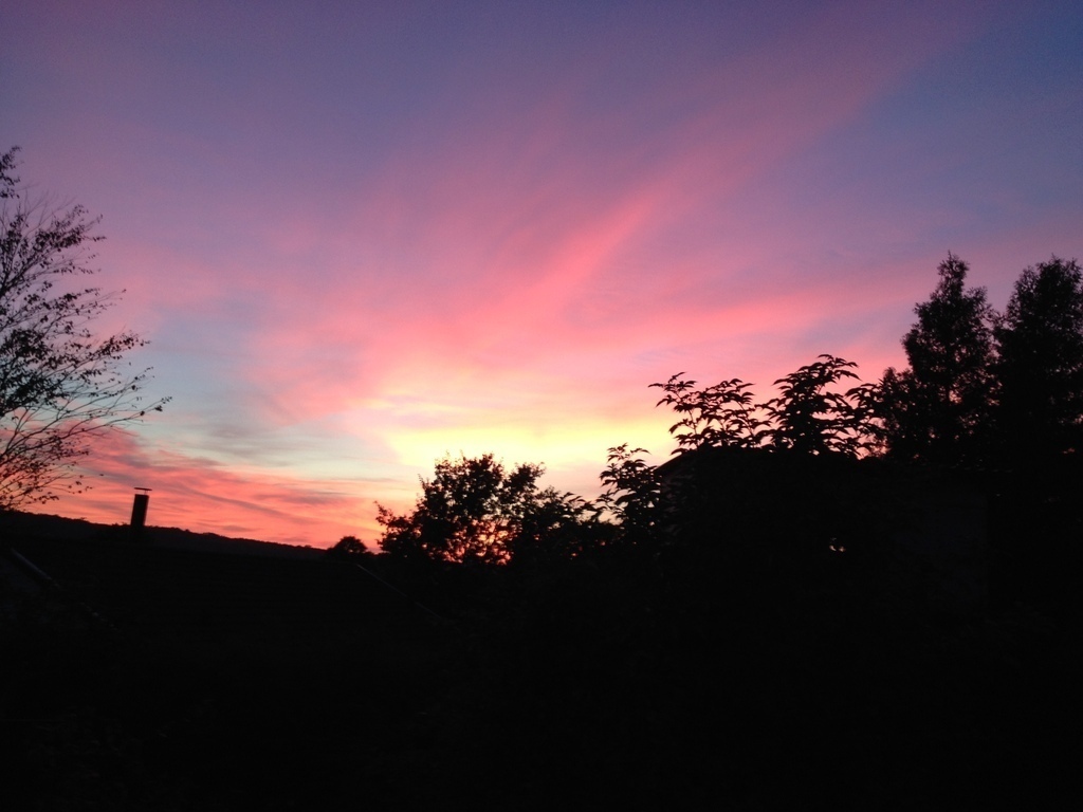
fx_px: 1095
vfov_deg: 40.7
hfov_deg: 52.6
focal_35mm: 35
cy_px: 406
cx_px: 542
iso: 50
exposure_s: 1/20
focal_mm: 4.28
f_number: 2.4
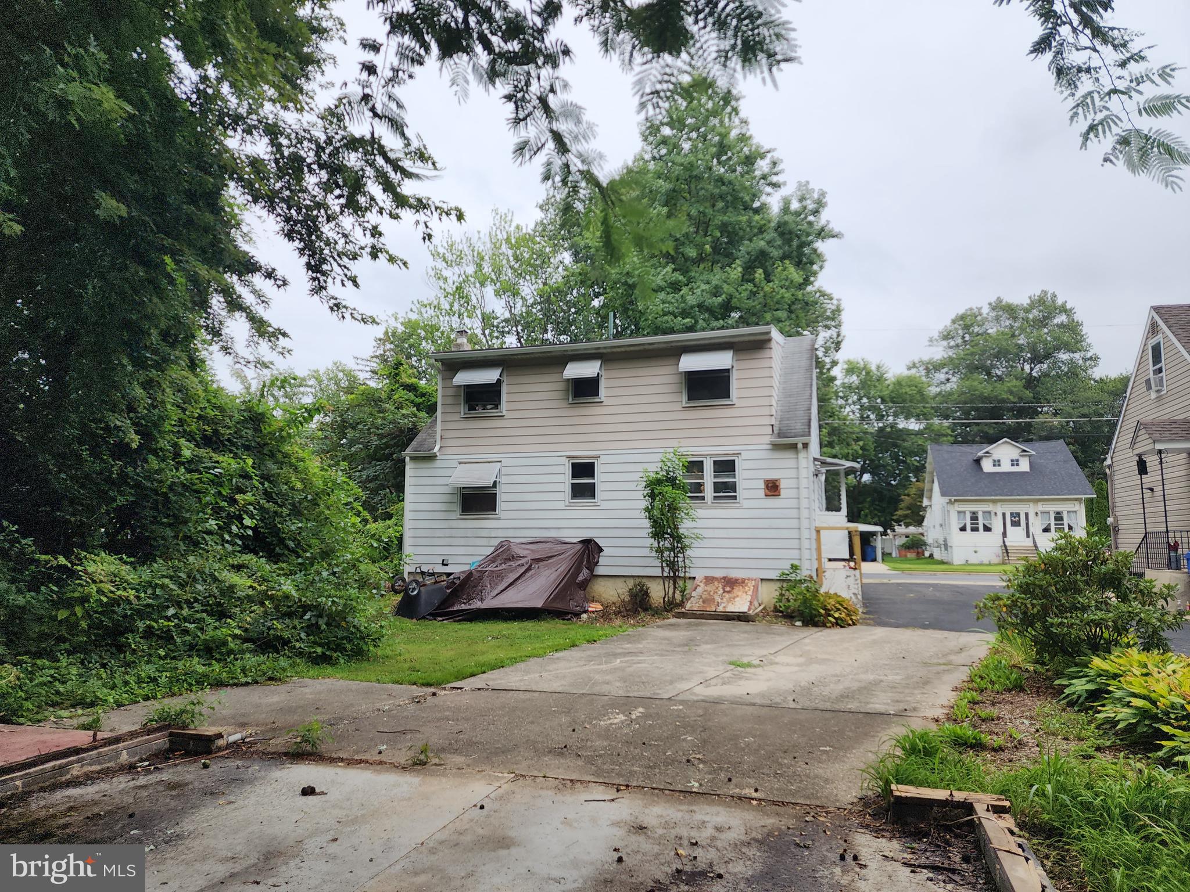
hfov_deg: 73.9
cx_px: 595
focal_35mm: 23
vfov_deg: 58.9
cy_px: 446
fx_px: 791
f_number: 1.8
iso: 12
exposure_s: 1/269
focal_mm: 6.4
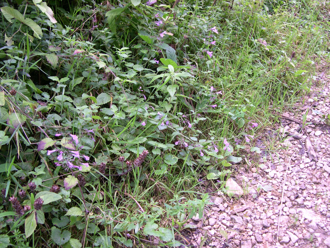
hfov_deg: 49.0
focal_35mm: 38
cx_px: 165
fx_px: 362
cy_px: 124
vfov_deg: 37.7
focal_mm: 8
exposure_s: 1/62
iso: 100
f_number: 2.8
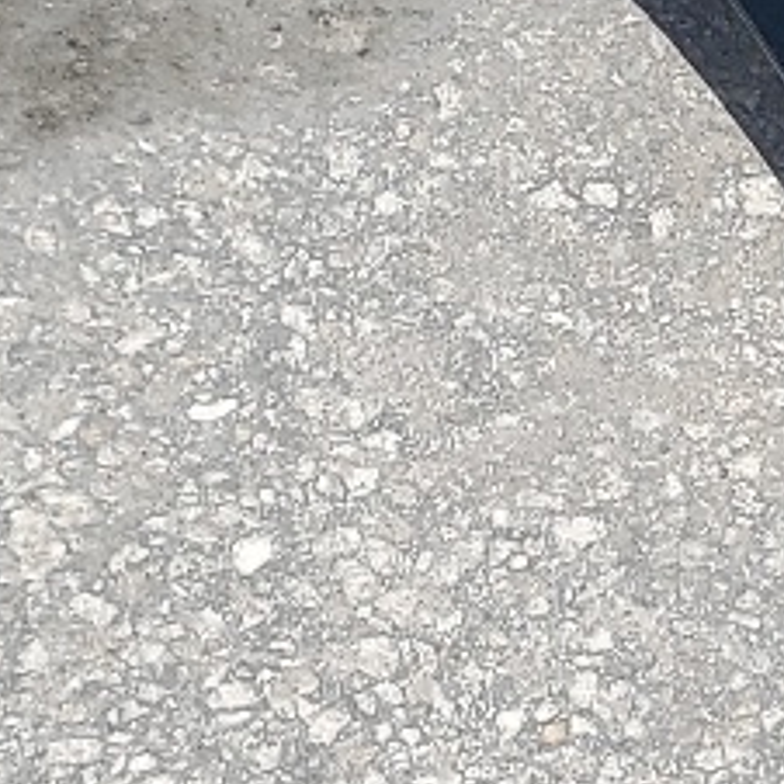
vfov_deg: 10.7
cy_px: 441
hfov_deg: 10.3
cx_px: 1225
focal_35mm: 163
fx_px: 4177
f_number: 1.5
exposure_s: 1/5000
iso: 50
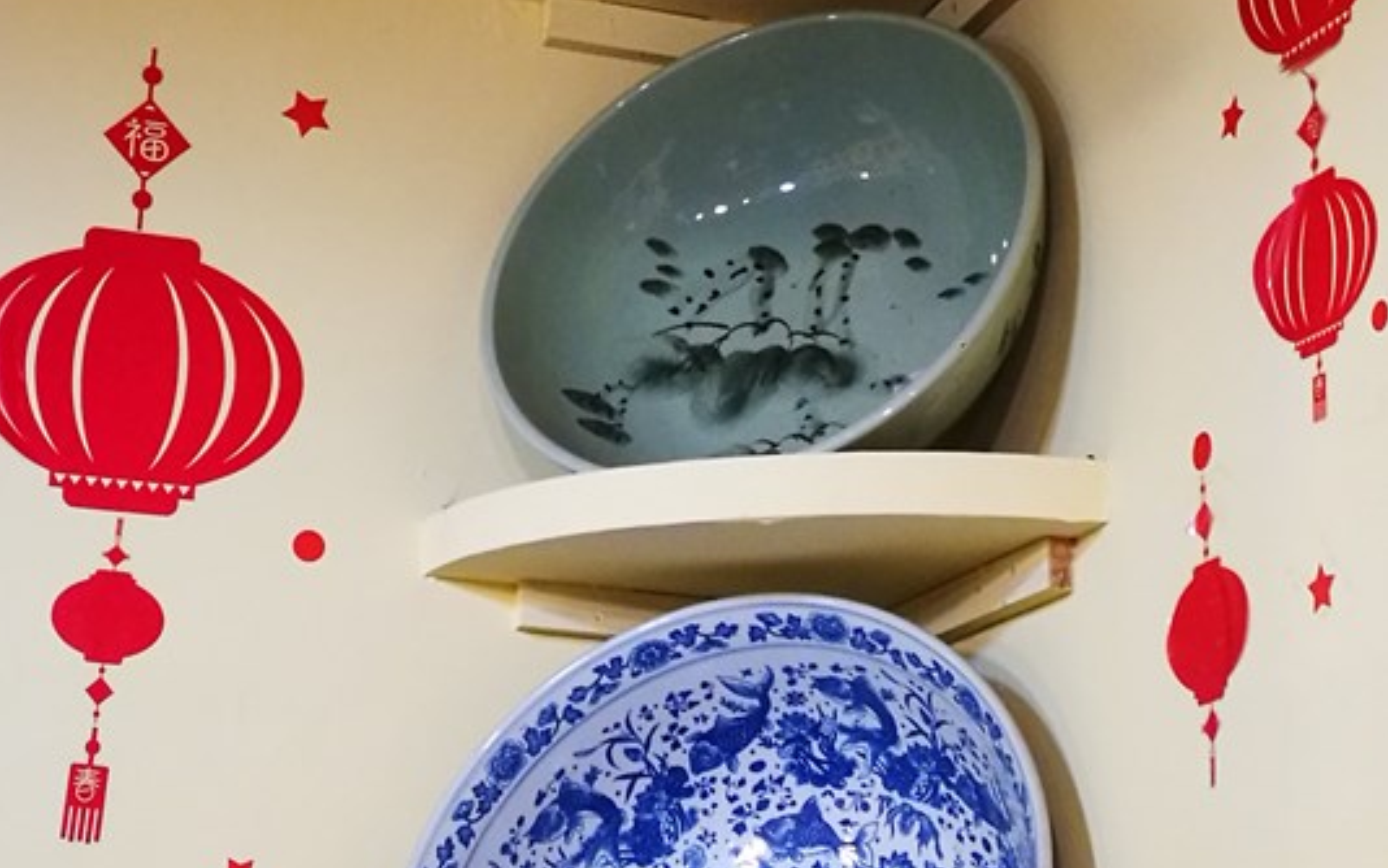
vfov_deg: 18.6
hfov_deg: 29.4
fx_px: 2648
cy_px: 455
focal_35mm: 70
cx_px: 691
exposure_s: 1/30
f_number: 2.2
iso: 320
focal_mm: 4.5
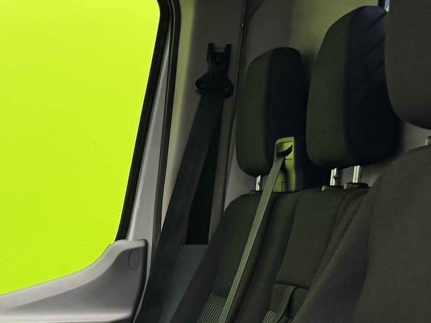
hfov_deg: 21.4
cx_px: -13
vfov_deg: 15.9
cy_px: 423
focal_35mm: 88
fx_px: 1096
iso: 160
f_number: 1.78
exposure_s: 1/100
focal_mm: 6.76
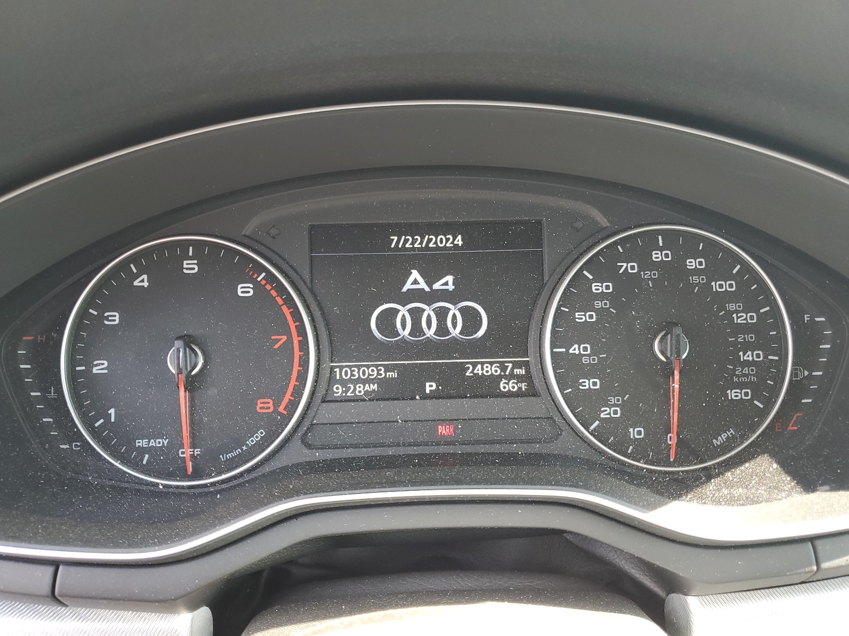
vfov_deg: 53.1
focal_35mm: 26
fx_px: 638
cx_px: 424
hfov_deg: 67.3
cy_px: 318
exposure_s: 1/60.2
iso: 60
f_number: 1.5
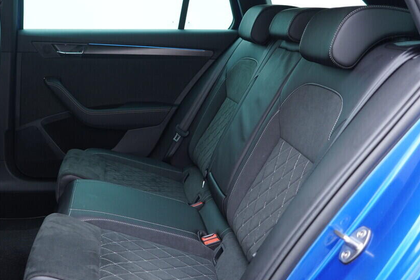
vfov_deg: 29.8
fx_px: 525
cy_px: 171
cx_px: 159
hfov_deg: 43.3
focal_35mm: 45
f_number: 2.8
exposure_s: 1/40
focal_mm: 24
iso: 400
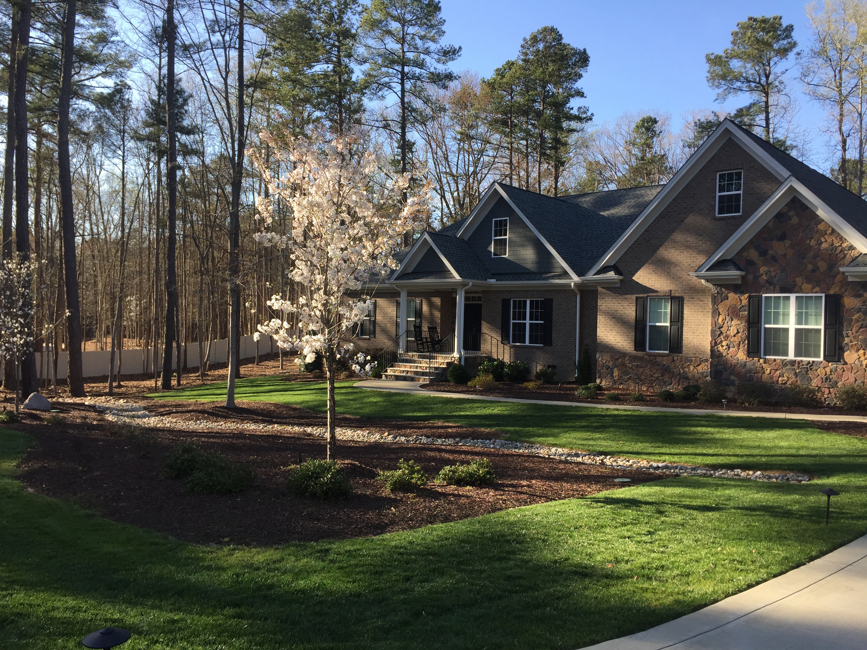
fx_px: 726
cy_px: 325
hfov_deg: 61.7
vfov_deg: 48.2
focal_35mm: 29
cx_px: 434
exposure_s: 1/557
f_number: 2.2
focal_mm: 4.15
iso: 32
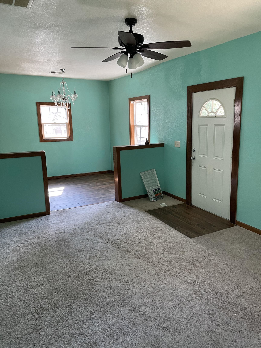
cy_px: 174
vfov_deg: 67.3
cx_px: 130
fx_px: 261
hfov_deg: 53.1
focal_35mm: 26
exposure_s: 1/95
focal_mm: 4.2
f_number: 1.6
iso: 125
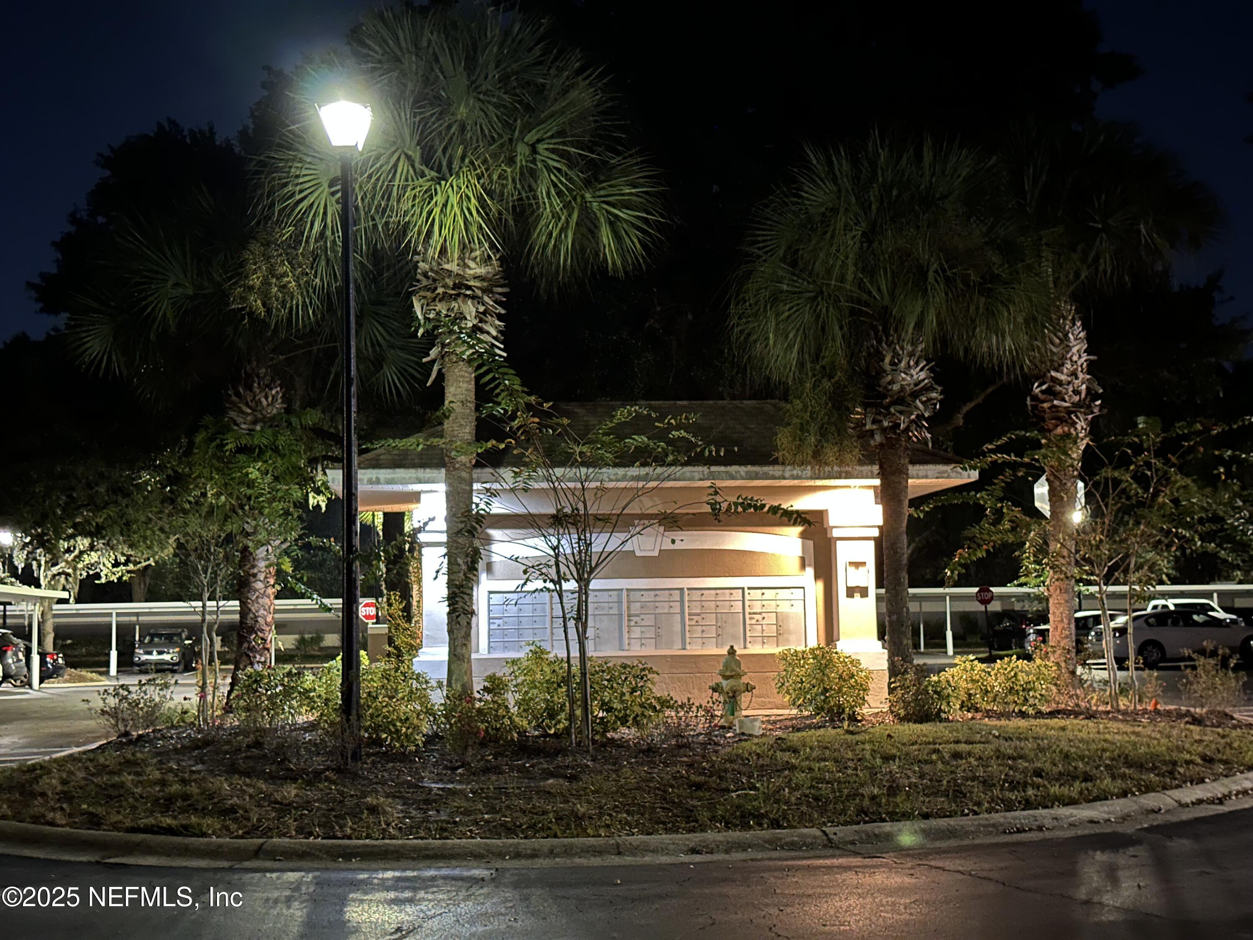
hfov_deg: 39.7
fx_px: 1737
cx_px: 626
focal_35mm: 48
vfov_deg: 30.3
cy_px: 470
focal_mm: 6.86
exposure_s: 1/2
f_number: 1.78
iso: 320
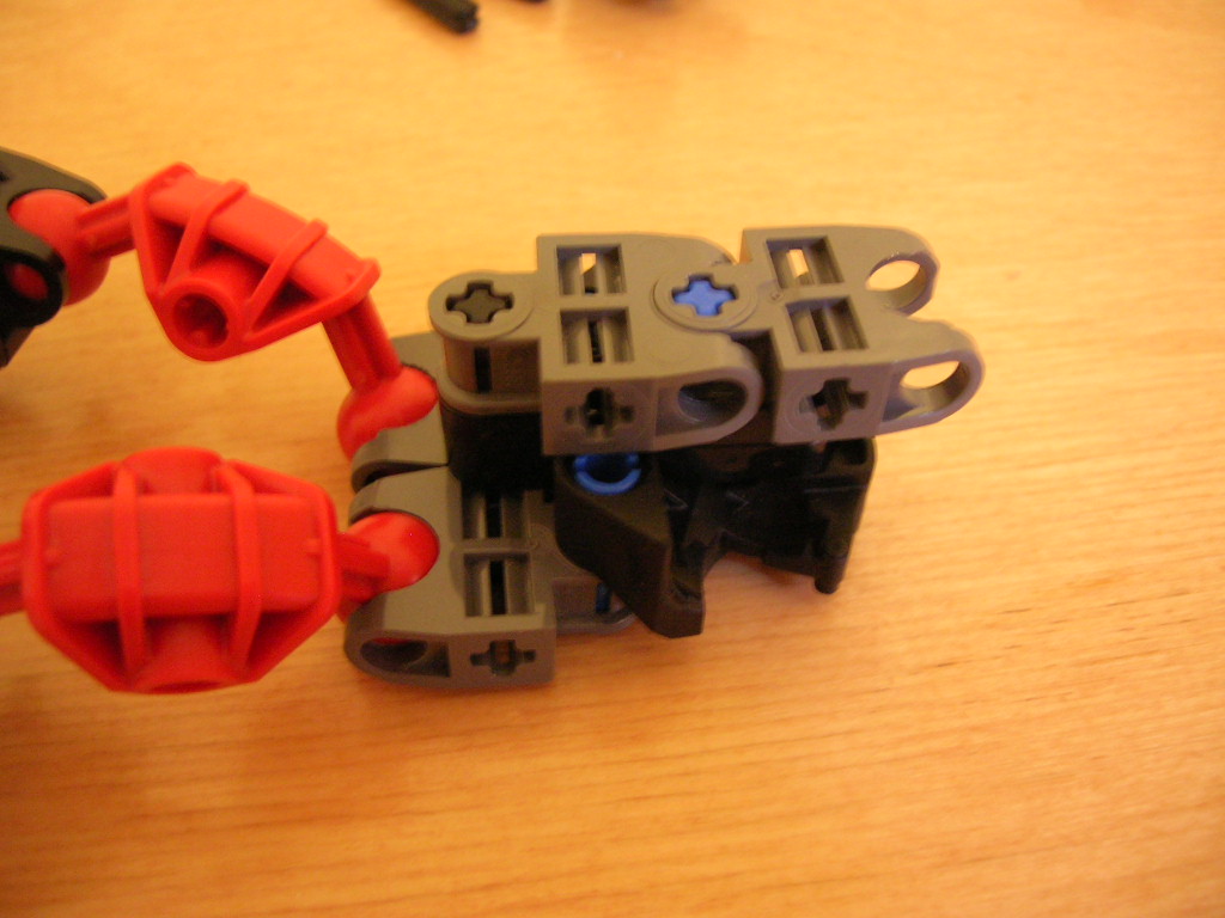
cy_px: 459
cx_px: 612
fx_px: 1203
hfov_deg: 54.0
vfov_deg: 41.8
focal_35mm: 34
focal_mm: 5.7
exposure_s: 1/4
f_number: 2.9
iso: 173
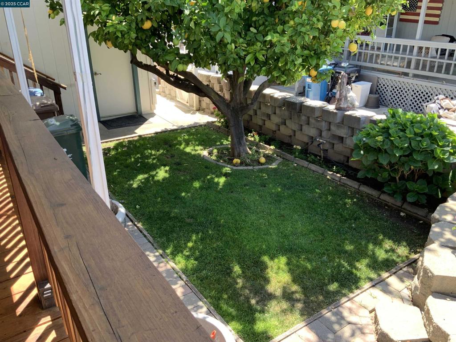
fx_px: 382
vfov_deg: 48.2
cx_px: 228
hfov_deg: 61.7
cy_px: 171
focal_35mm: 29
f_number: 1.8
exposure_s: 1/126
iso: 16
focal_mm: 3
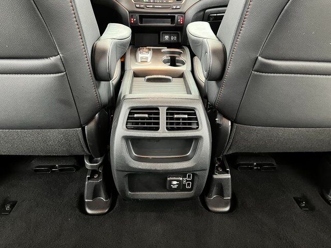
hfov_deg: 67.3
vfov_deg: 53.1
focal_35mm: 26
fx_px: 249
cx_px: 166
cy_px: 124
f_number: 1.6
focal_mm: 5.1
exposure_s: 1/20
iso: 1000
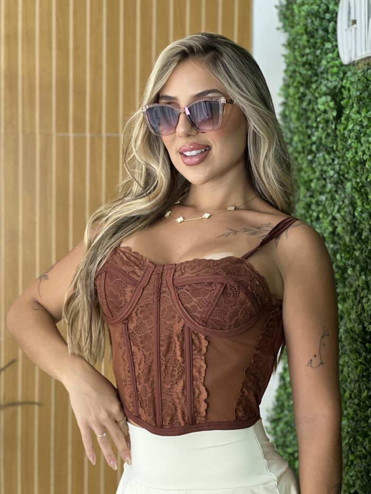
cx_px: 186
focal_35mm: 77
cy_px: 247
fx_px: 1100
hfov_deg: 19.1
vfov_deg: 25.3
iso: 160
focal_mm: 9
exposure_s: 1/60
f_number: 2.8
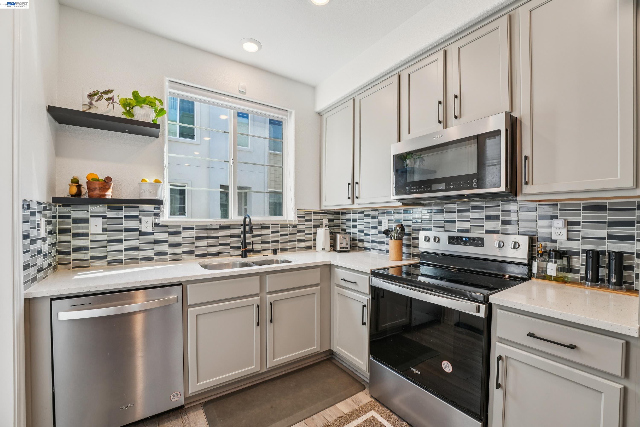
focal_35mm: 14
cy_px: 214
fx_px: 249
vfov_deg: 81.2
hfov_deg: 104.3
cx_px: 320
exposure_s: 1/50
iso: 640
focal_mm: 14
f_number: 8
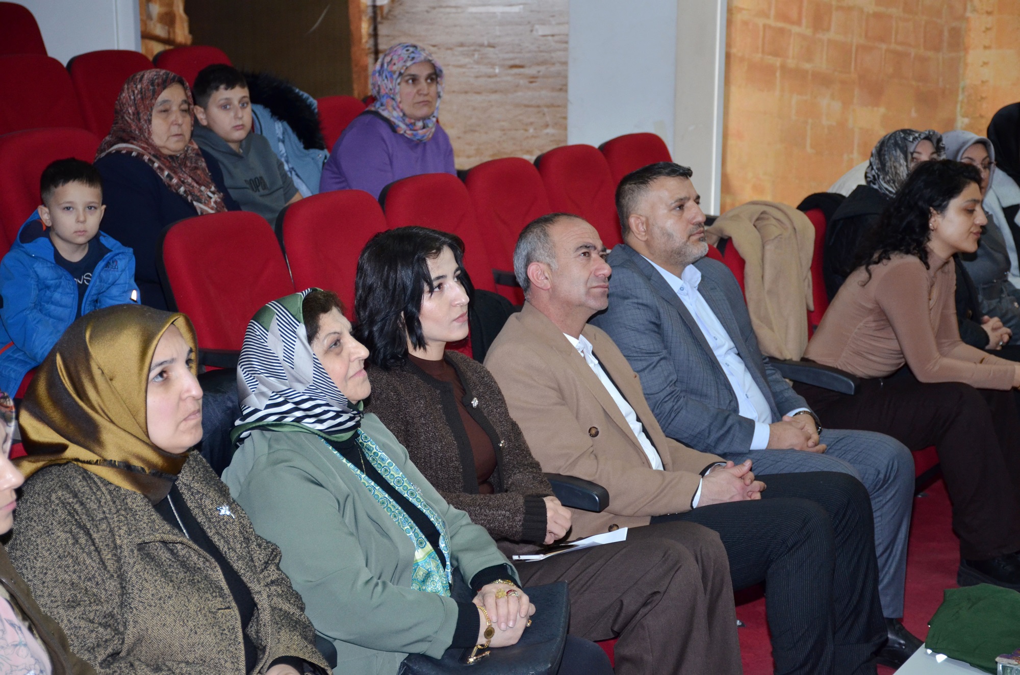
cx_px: 510
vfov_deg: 16.2
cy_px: 338
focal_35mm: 84
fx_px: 2375
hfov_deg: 24.2
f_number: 4.8
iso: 800
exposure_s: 1/60
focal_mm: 56
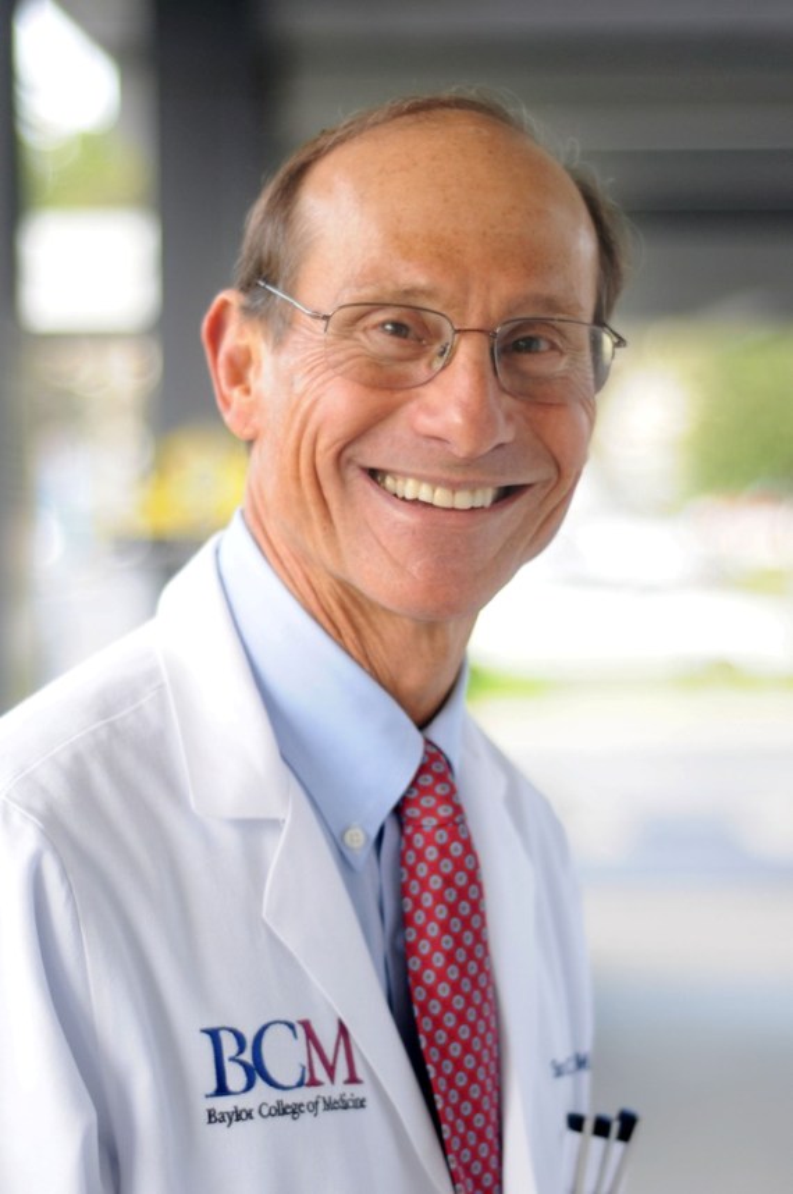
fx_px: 2484
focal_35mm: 75
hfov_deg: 18.1
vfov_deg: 27.0
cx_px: 396
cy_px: 597
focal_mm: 50
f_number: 1.8
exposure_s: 1/400
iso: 200
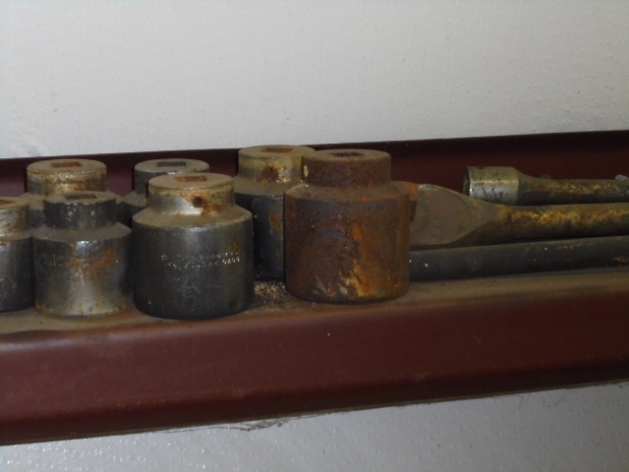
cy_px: 236
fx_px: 1508
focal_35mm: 83
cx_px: 314
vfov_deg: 17.8
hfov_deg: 23.6
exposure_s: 1/60
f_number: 6.7
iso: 400
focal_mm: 14.9
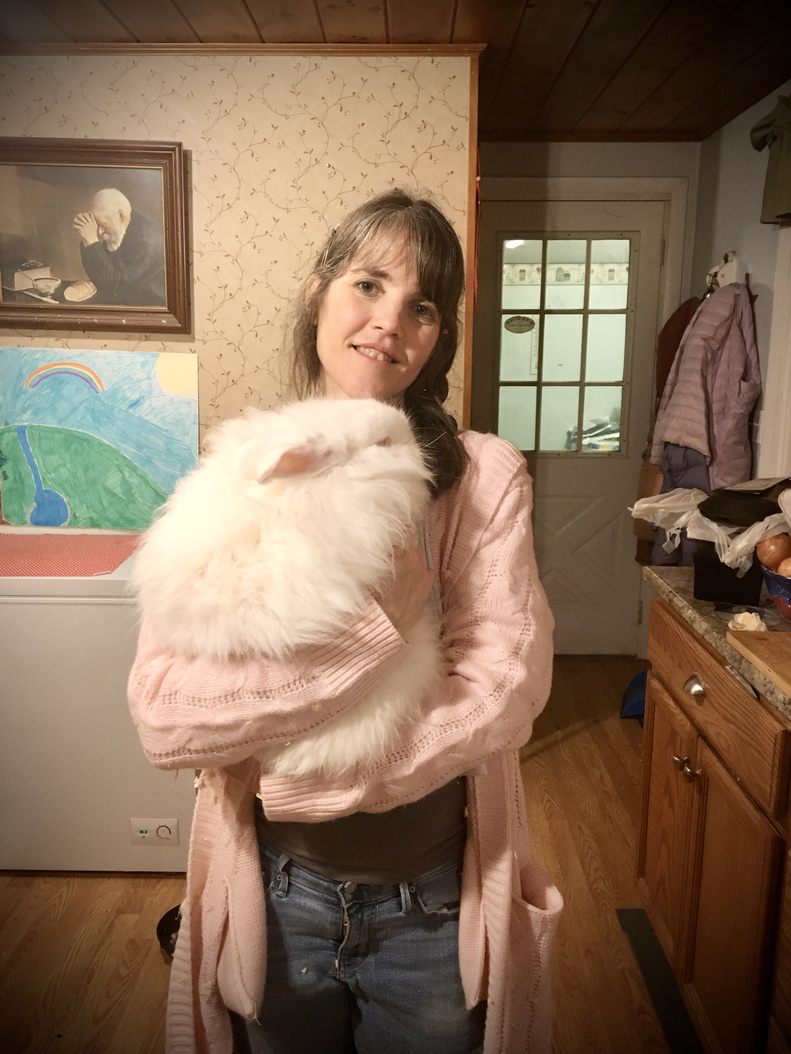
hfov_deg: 48.2
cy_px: 527
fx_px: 884
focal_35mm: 29
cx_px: 396
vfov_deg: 61.7
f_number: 2.2
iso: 200
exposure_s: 1/20
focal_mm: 4.15
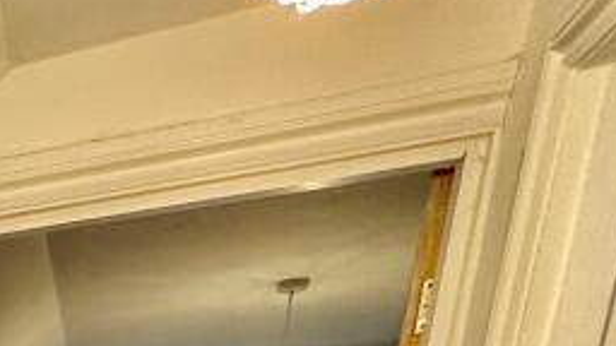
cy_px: 867
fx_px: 996
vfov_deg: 13.4
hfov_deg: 23.1
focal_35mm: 61
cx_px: -428
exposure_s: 1/100
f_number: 2.2
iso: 250
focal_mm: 2.22
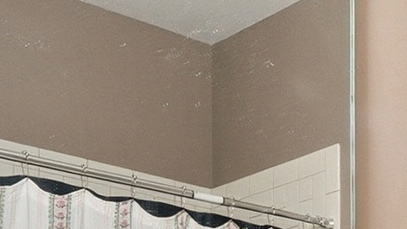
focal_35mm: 100
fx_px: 1079
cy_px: 501
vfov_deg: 10.8
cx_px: 626
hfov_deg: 18.6
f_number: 9
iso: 400
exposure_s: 1/50
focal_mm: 10
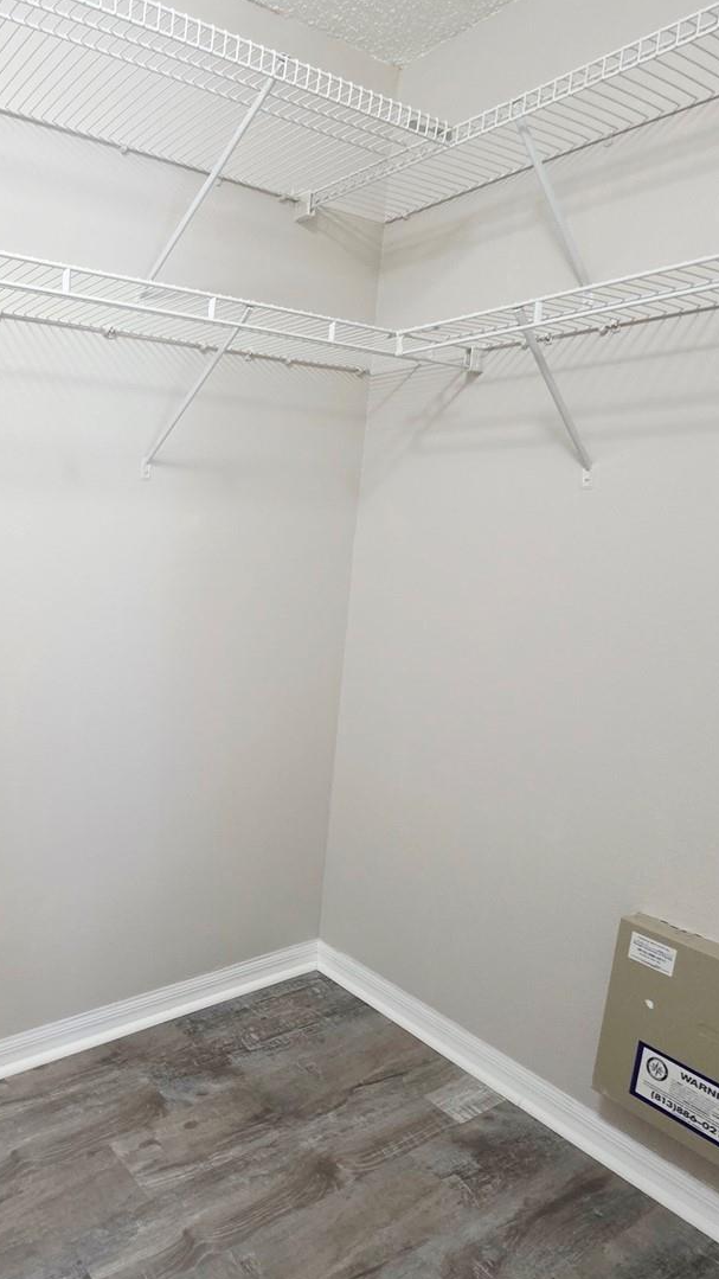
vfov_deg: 83.8
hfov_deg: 47.0
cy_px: 648
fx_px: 712
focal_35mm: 21
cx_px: 43
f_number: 1.9
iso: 400
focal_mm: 2.2
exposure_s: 1/60
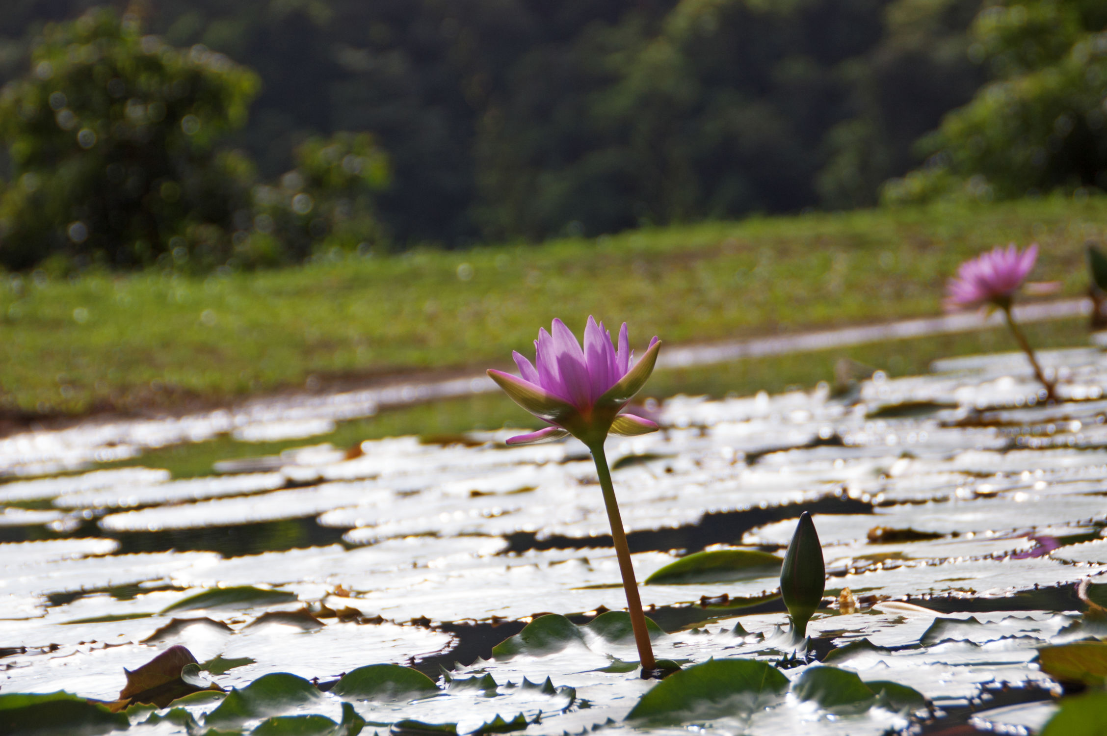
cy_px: 368
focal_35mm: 120
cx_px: 554
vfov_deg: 11.4
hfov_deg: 17.1
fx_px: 3687
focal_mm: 80
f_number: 6.3
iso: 200
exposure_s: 1/640
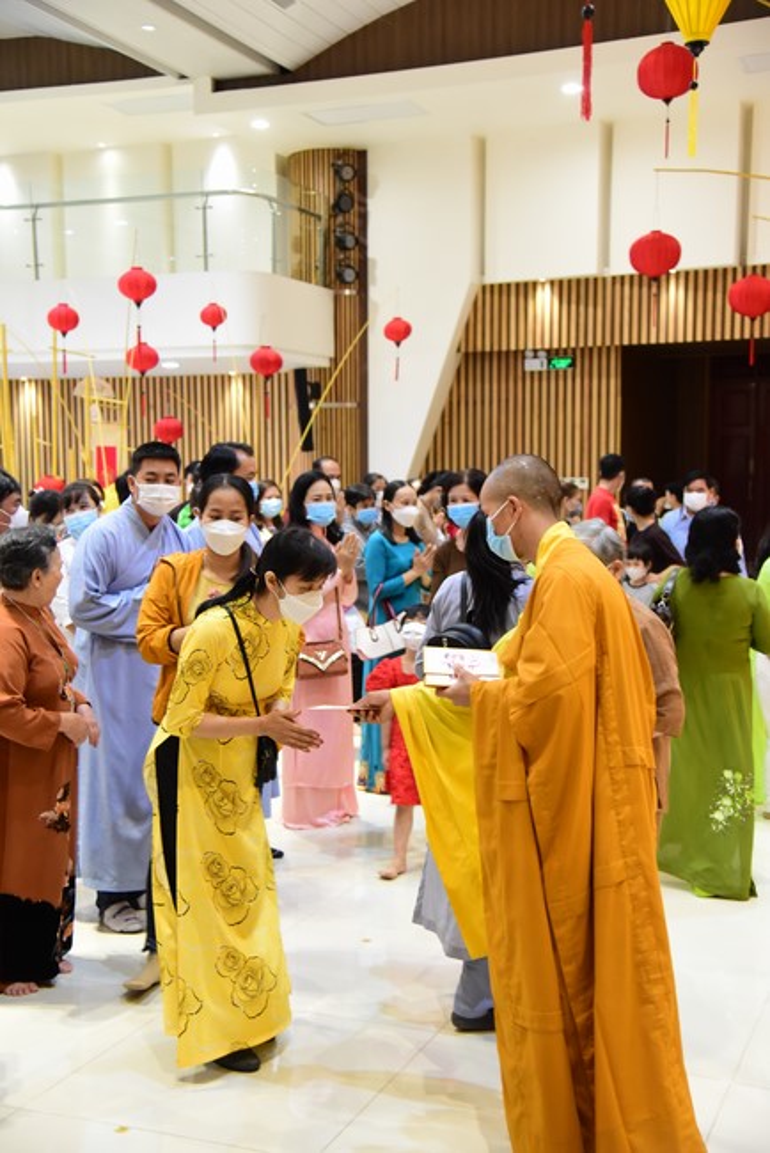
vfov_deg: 42.7
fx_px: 1474
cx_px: 385
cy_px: 576
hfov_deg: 29.3
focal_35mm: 46
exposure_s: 1/125
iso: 3200
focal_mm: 46
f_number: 4
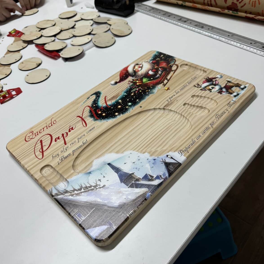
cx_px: 131
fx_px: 250
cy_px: 133
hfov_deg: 55.6
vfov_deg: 55.6
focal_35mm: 29
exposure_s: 1/100
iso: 100
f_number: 1.78
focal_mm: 6.76
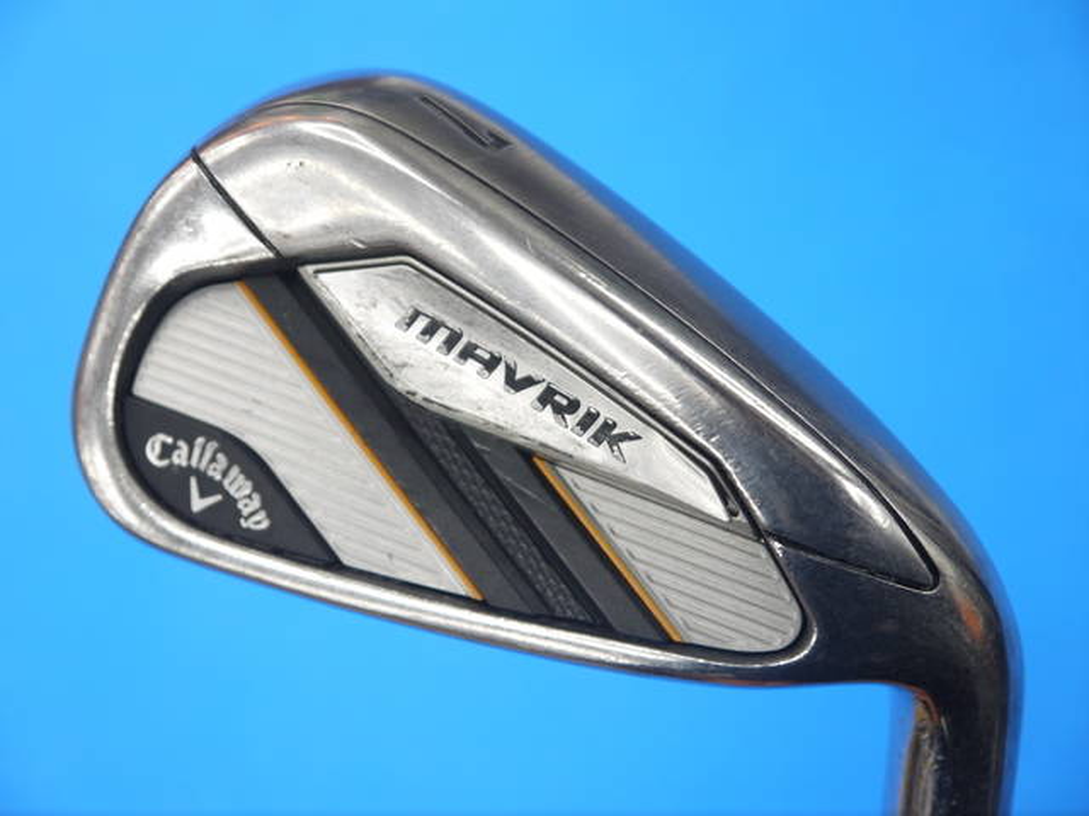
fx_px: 2328
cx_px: 544
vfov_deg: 19.9
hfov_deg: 26.3
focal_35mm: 74
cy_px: 408
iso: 400
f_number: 5.4
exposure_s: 1/80
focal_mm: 37
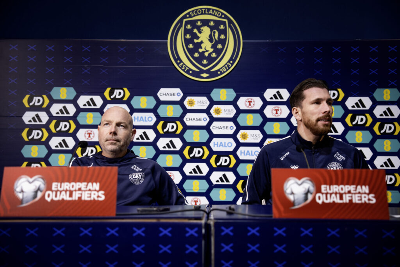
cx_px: 200
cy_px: 134
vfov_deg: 26.0
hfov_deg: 38.2
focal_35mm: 52
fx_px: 578
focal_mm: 52
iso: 800
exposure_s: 1/125
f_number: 2.8
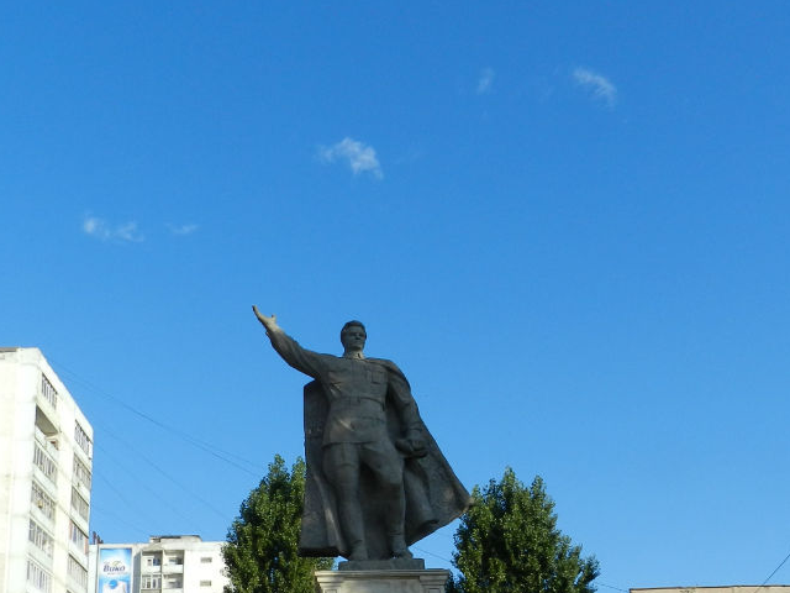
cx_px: 370
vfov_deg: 29.7
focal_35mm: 46
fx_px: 1050
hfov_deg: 41.2
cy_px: 570
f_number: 4
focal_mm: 4
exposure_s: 1/800
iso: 160
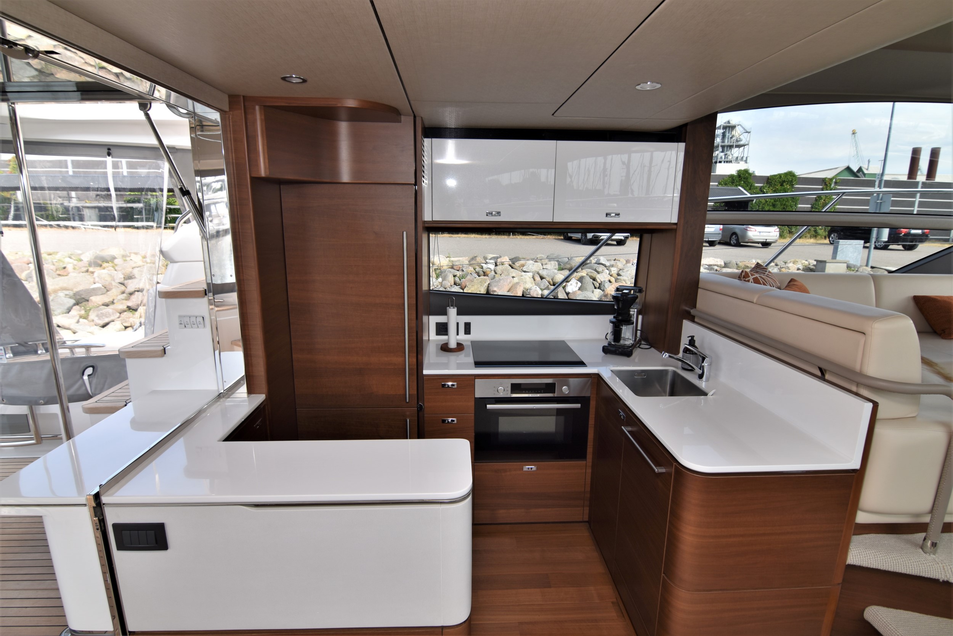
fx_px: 437
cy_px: 318
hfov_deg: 95.0
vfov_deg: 72.1
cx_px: 476
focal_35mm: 16
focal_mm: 11
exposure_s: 1/125
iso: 125
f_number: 5.6
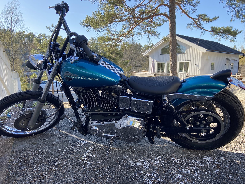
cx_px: 122
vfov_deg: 53.1
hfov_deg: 67.3
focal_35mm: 26
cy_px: 92
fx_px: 184
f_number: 1.8
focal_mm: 4.25
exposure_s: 1/591
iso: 32
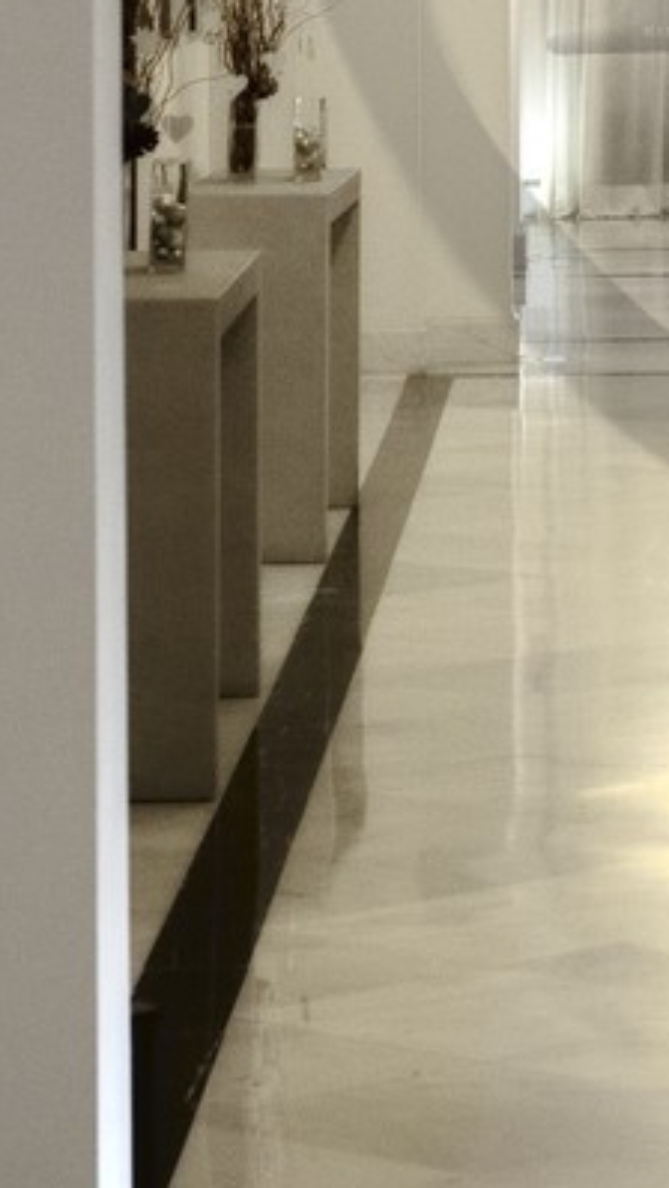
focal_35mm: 177
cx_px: 1183
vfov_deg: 11.9
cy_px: -310
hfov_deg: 6.7
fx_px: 5580
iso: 1600
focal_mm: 42
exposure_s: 1/10
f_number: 7.1
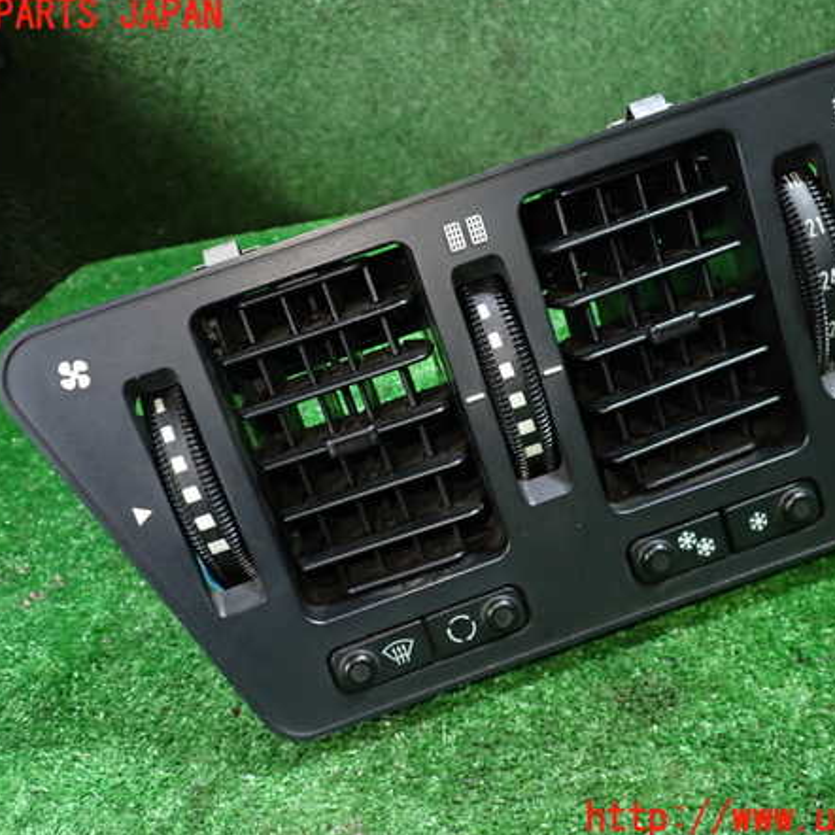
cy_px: 418
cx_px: 446
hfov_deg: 46.0
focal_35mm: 36
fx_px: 982
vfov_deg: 46.0
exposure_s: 1/30
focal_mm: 5.4
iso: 400
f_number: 2.3
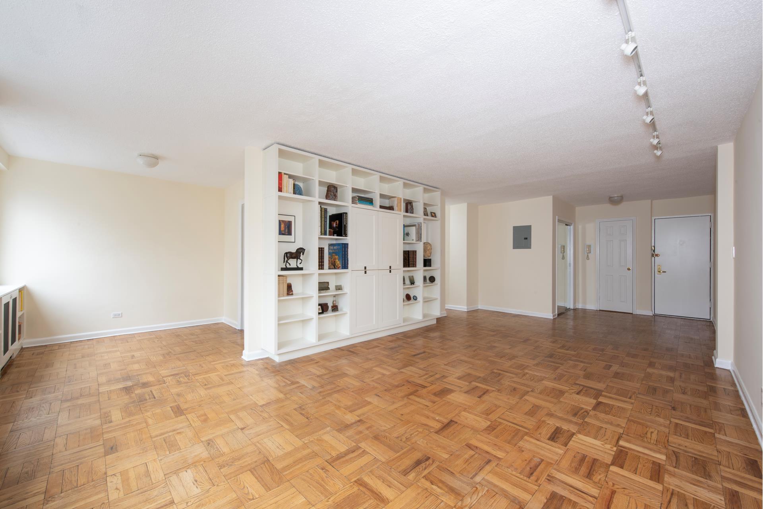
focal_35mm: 14
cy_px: 254
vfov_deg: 81.2
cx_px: 382
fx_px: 297
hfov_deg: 104.2
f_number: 11
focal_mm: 14
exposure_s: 1/4
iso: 160
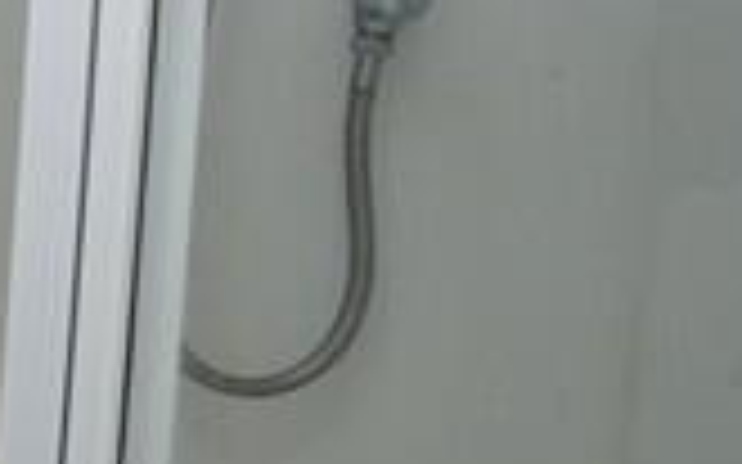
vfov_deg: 12.7
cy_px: -56
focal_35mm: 101
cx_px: -1430
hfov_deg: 11.8
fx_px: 2042
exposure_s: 1/60
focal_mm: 16
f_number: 18
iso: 1600
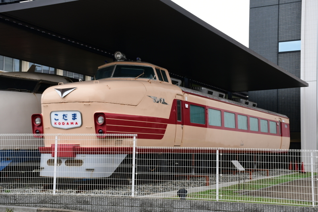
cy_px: 106
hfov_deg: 35.1
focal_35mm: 57
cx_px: 159
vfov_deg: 23.8
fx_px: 503
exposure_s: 1/80
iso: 320
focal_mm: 38
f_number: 8
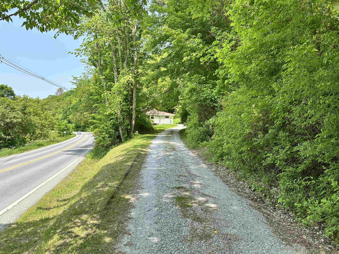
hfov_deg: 71.6
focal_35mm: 24
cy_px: 127
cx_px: 170
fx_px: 235
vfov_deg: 56.8
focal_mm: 6.86
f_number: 1.78
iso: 80
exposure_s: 1/1227
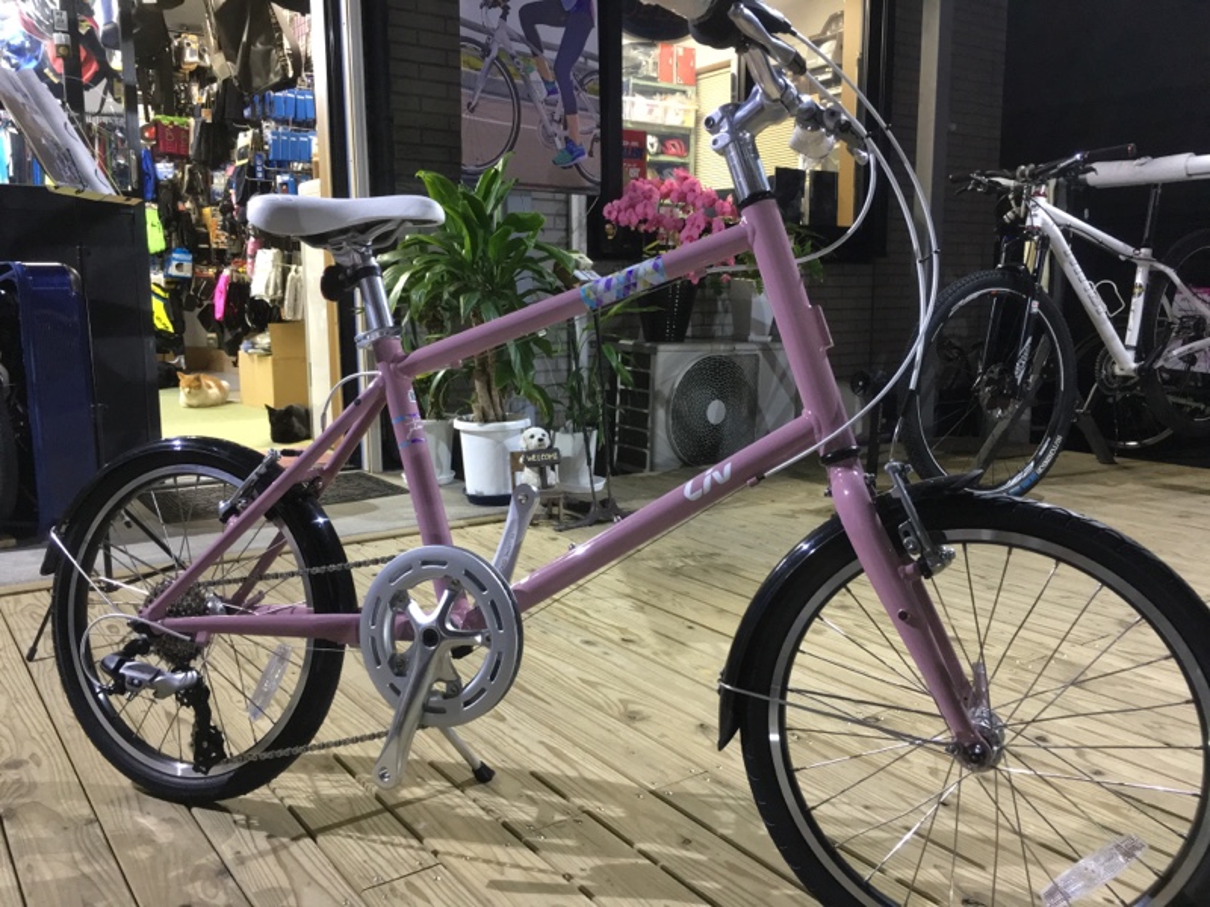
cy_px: 454
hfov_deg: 61.7
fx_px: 1014
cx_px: 605
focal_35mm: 29
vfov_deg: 48.2
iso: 200
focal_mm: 4.15
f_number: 2.2
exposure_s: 1/17
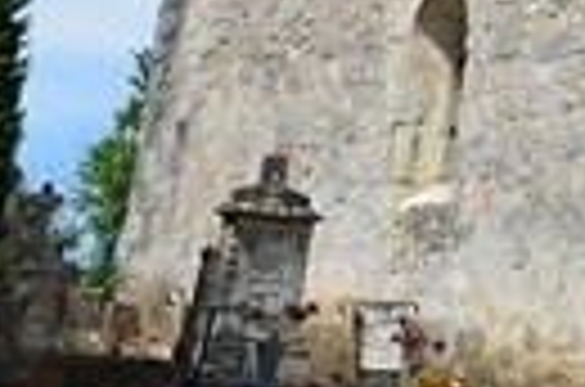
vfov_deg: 12.1
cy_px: -101
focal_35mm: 110
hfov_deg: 16.4
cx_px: 972
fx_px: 1782
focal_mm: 19
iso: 200
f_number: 10
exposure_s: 1/250
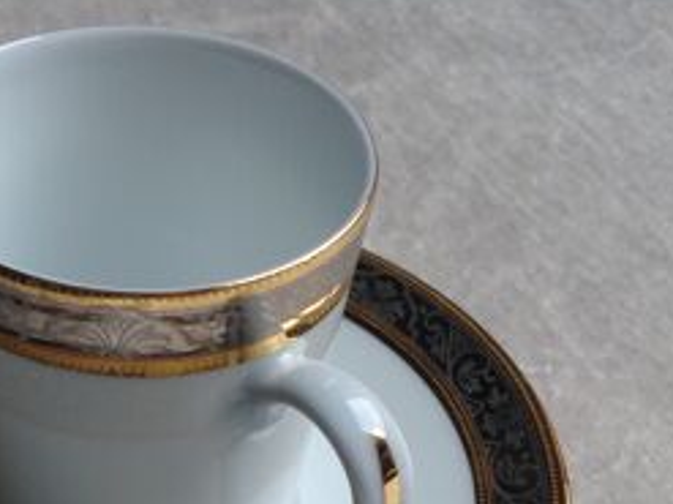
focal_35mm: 68
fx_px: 1321
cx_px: 166
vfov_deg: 21.0
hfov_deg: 28.2
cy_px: 475
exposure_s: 1/20
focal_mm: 4.28
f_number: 2.4
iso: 50
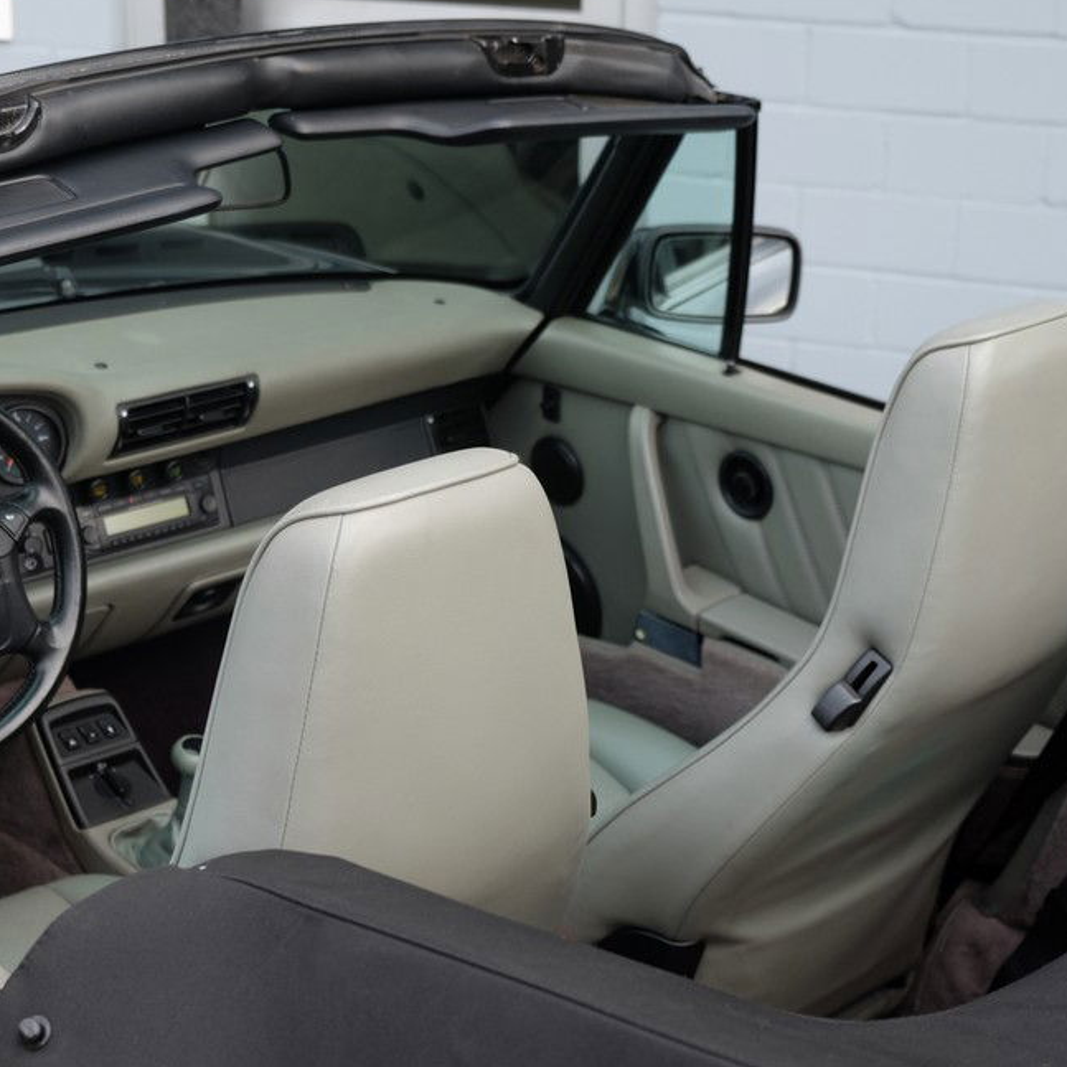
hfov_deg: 25.7
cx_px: 452
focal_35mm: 67
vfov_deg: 25.7
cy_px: 525
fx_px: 2337
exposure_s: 1/170
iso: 200
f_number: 3.6
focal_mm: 34.3
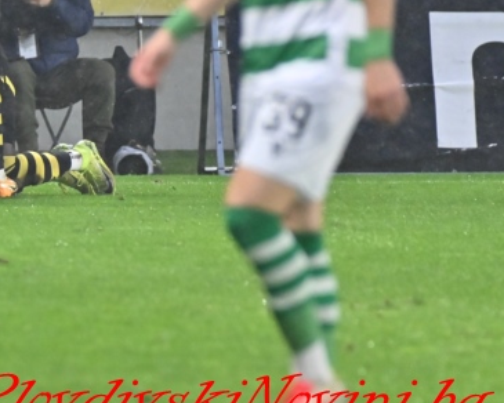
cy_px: 45
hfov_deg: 1.5
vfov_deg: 1.2
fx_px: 18825
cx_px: -124
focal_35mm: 1262
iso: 5600
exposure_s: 1/1250
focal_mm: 480
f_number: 6.3
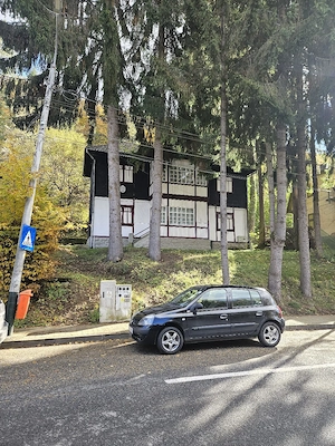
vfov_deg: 73.9
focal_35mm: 23
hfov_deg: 58.9
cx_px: 168
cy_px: 223
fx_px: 297
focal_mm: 5.4
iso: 40
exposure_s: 1/182
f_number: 1.8
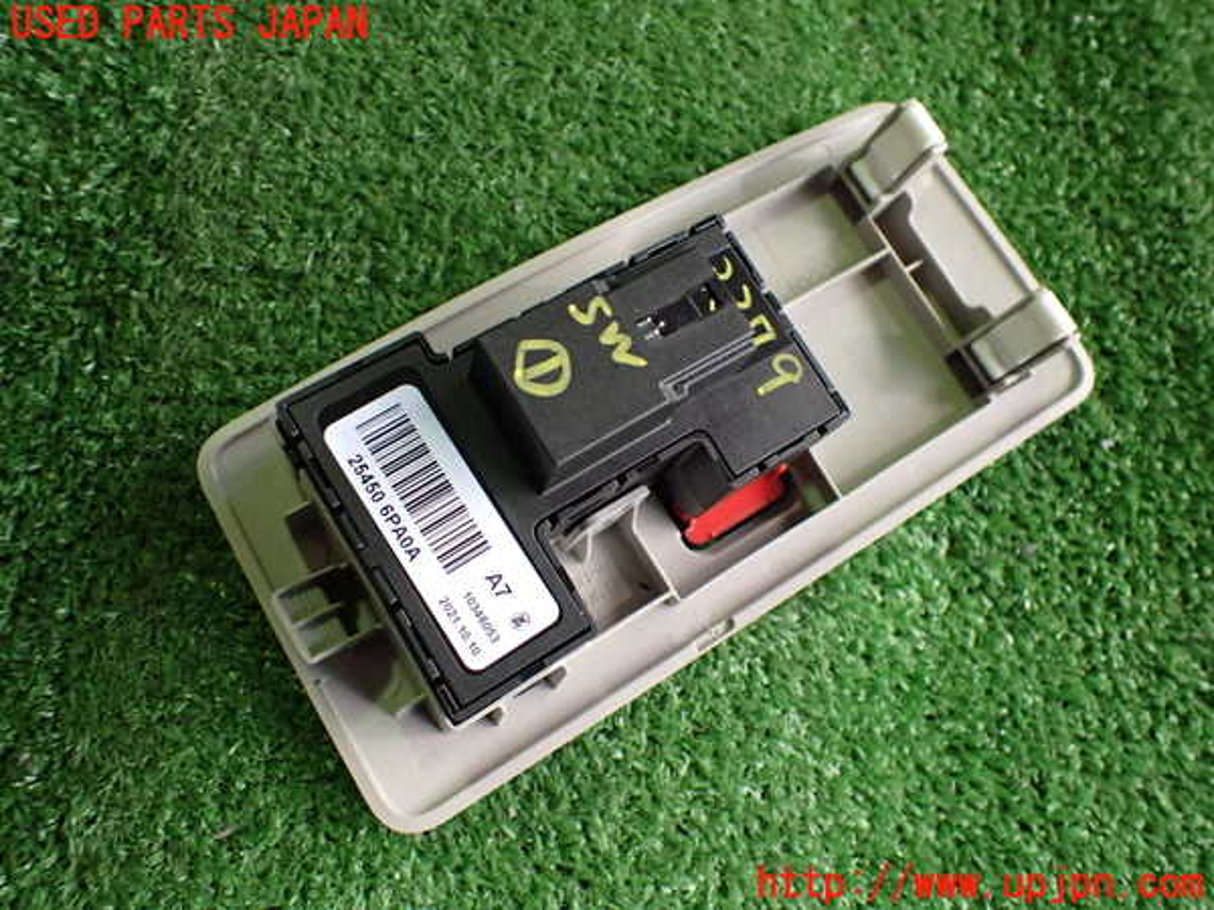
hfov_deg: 60.0
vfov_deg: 46.8
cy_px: 455
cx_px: 607
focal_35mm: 30
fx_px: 1052
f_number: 2.3
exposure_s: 1/125
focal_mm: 5.4
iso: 500
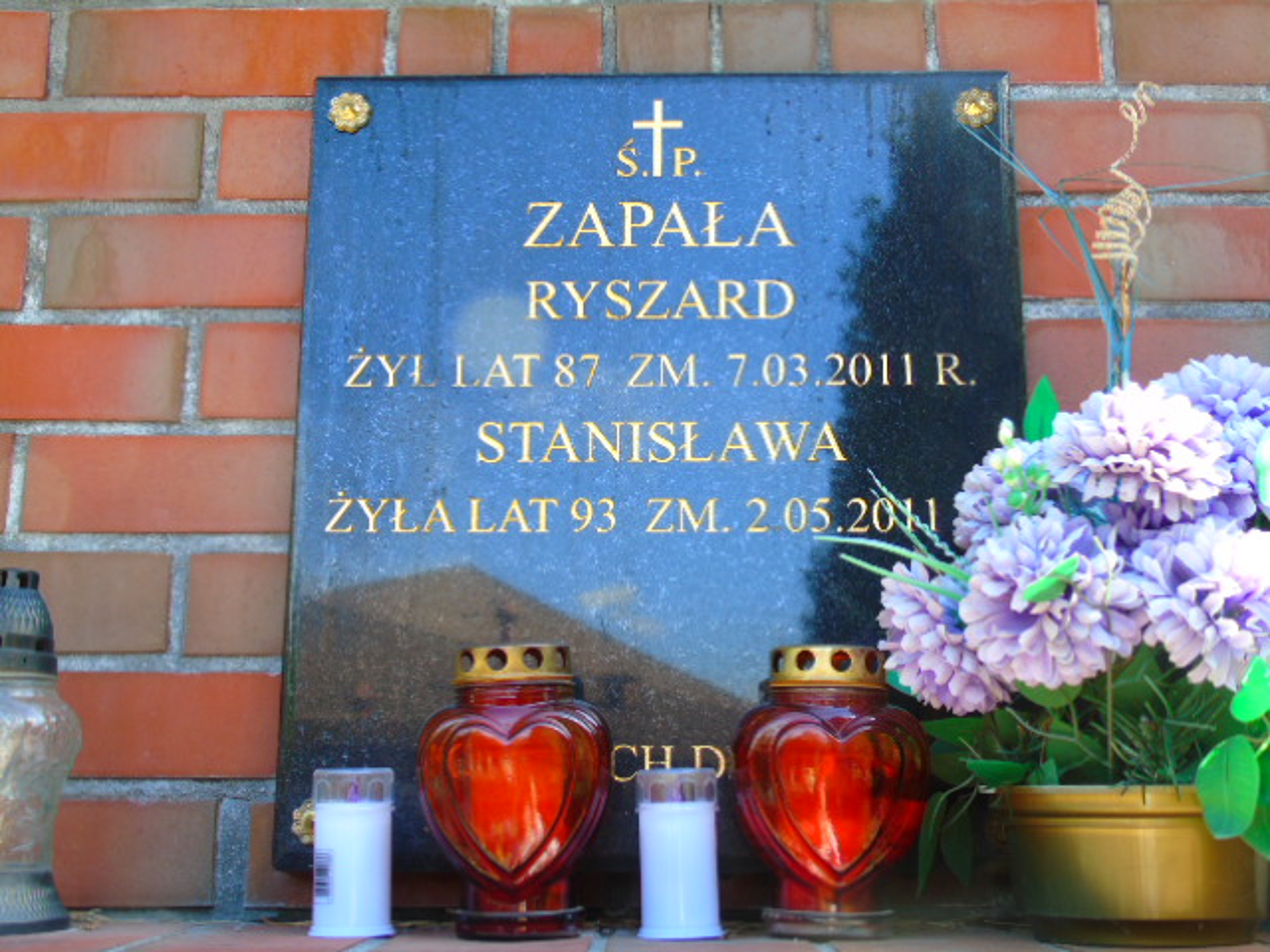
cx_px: 635
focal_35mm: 46
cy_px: 476
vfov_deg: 31.5
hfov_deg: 41.2
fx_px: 1688
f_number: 4.1
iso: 80
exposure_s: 1/50
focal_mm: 8.2
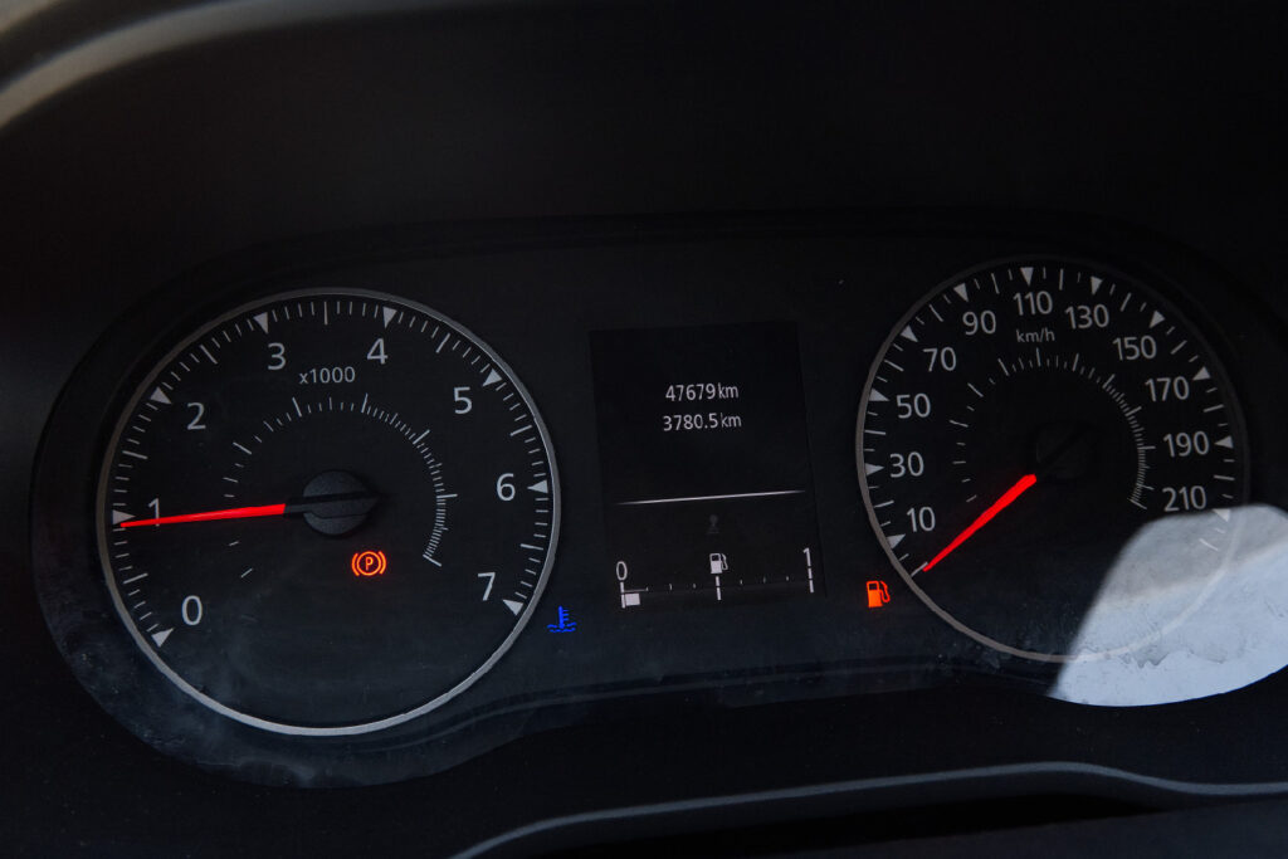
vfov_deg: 36.9
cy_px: 430
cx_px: 644
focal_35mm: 36
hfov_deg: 53.1
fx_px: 1288
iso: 2000
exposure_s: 1/180
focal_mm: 24.2
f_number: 8
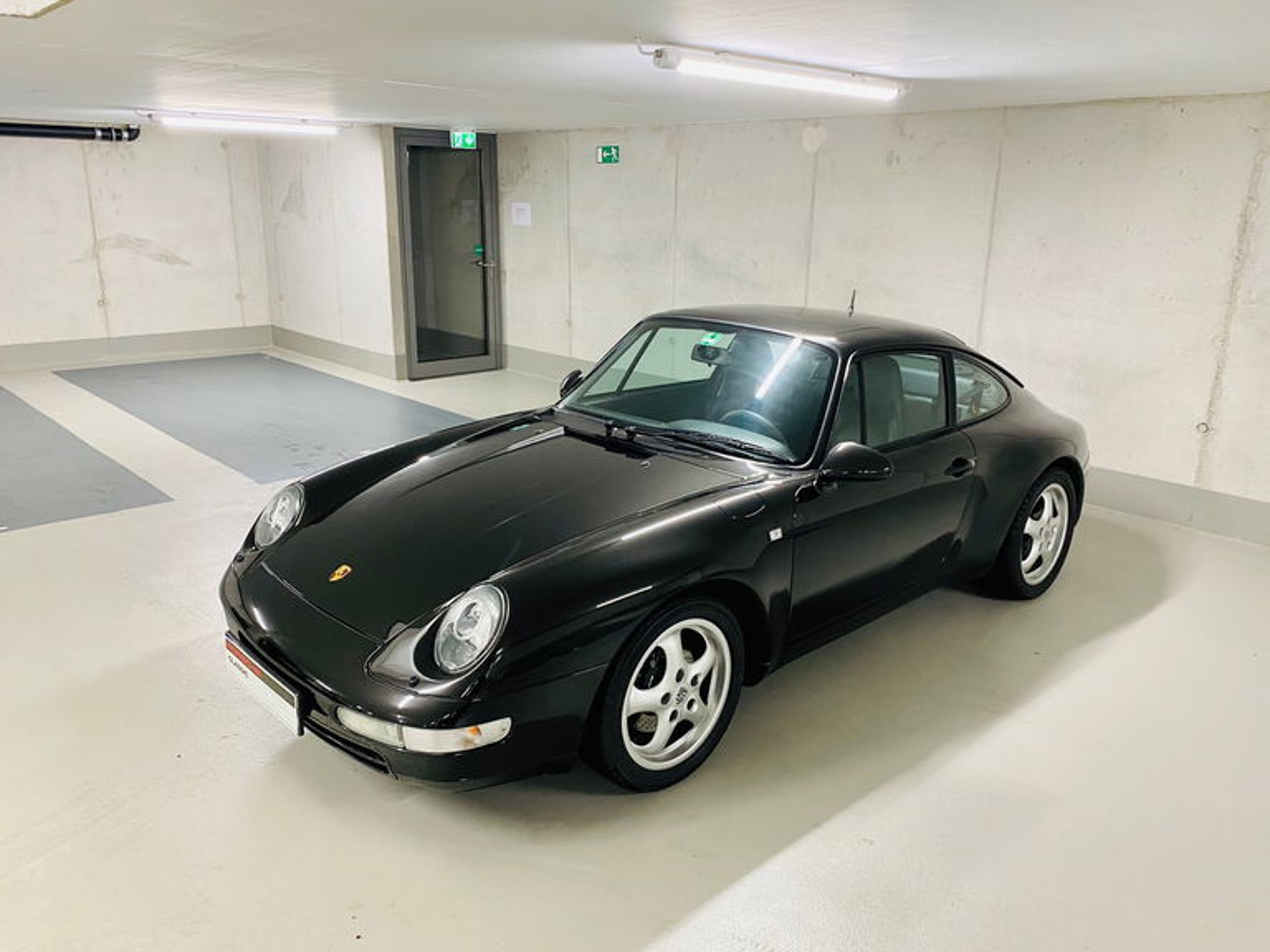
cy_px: 476
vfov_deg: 53.1
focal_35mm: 26
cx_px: 635
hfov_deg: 67.3
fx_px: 954
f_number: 1.8
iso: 160
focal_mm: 4.25
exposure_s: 1/50
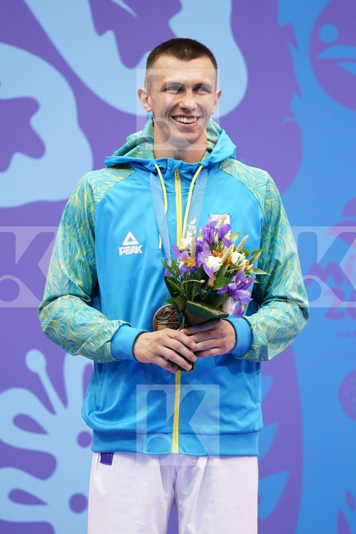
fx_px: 8899
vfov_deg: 3.4
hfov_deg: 2.3
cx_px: 178
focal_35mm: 600
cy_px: 267
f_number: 2.8
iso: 1000
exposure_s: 1/500
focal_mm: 400
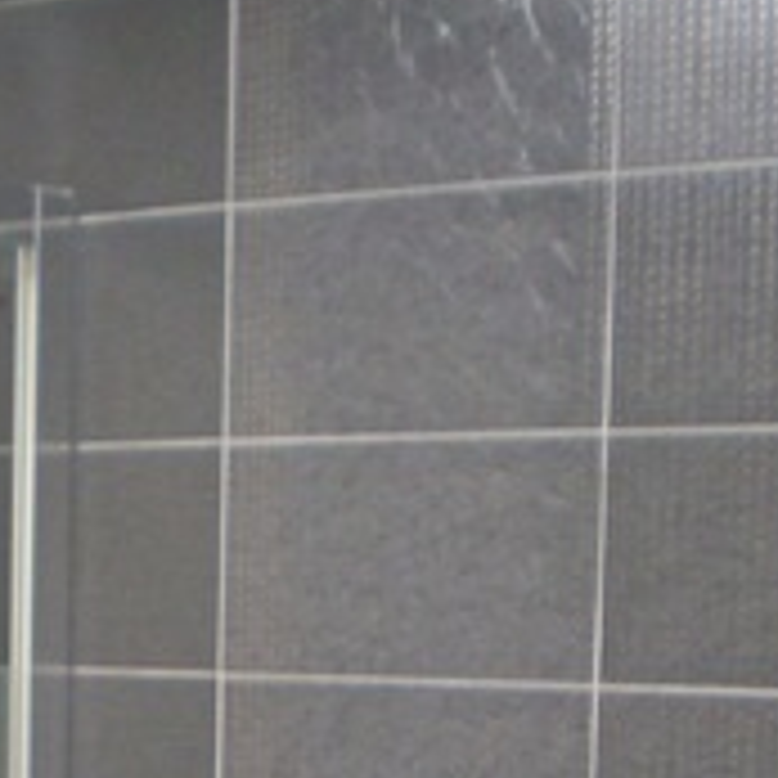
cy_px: 1223
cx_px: 270
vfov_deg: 13.2
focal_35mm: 124
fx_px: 3153
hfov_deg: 14.0
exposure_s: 1/51.1
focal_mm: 6.3
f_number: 3.1
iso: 200
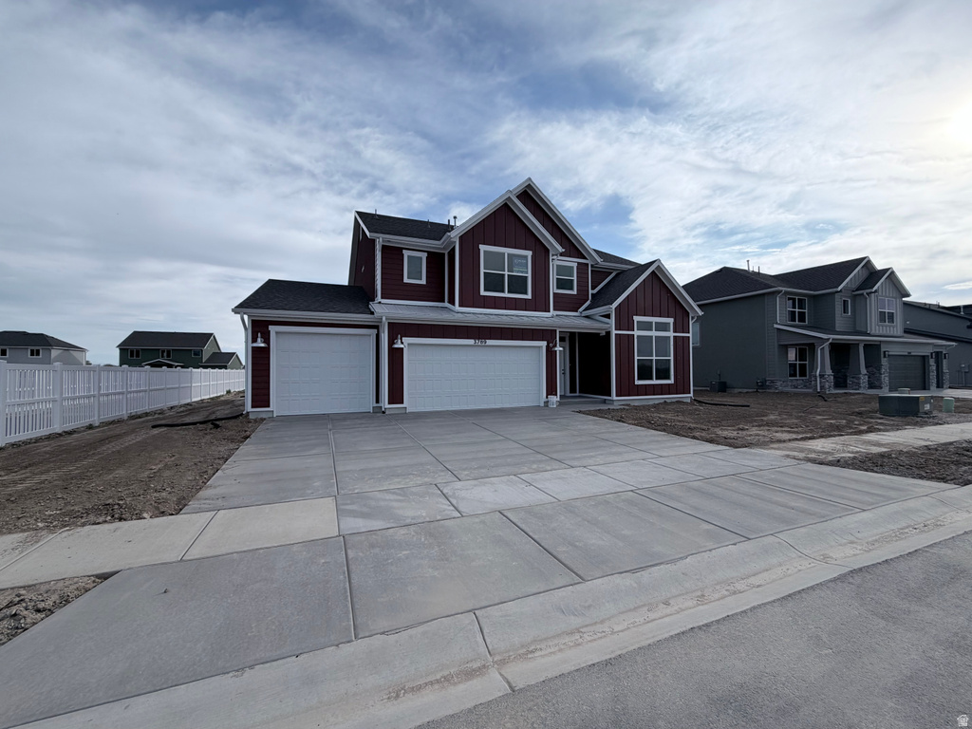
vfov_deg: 85.7
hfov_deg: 102.1
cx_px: 486
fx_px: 393
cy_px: 364
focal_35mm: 14
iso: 25
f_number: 2.2
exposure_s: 1/1259
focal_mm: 2.22
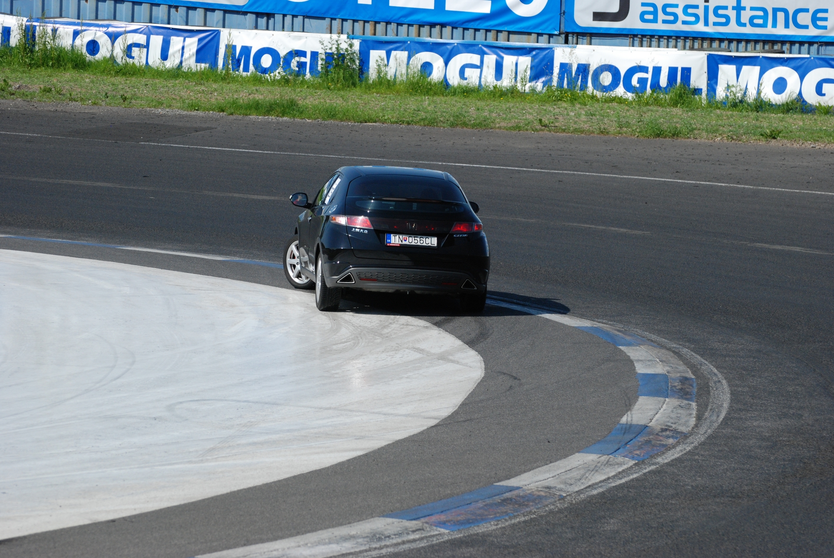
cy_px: 279
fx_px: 4244
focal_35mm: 183
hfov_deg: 11.2
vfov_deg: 7.5
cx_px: 417
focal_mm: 122
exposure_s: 1/4000
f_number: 4.8
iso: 400
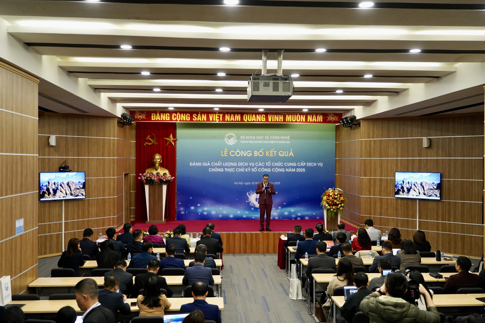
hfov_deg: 55.8
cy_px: 162
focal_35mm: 34
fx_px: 458
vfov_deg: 38.9
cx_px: 242
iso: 2500
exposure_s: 1/160
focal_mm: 34
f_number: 4
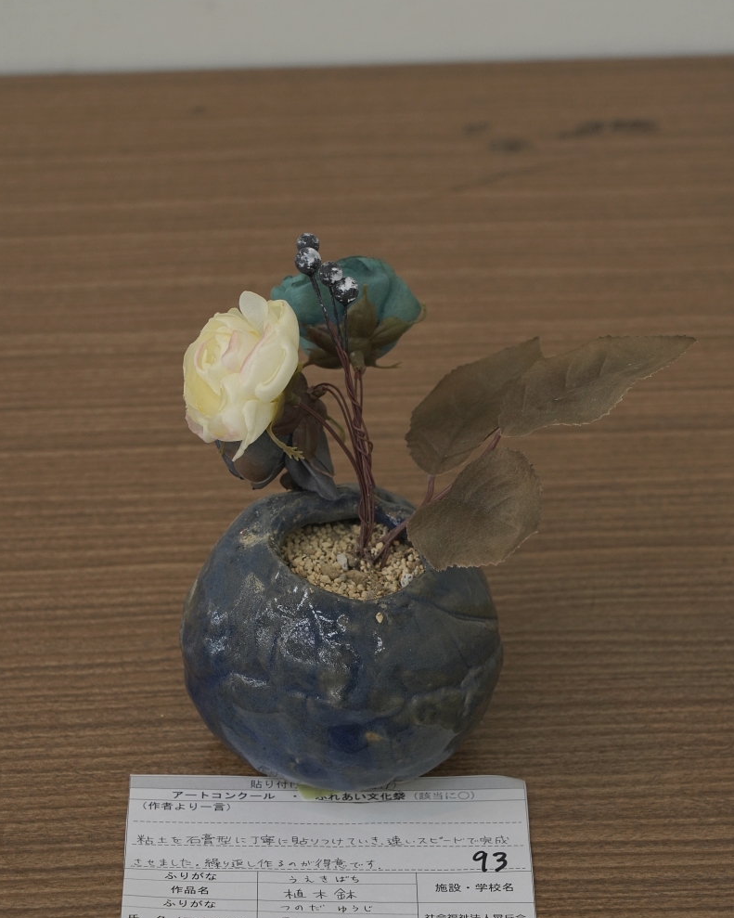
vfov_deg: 16.7
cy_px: 492
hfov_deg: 13.4
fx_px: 3123
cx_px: 367
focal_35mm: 115
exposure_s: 1/50
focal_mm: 101
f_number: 8
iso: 1250
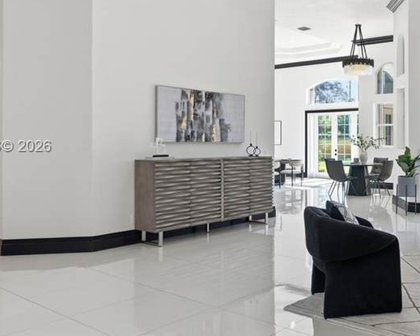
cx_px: 367
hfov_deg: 45.1
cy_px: 147
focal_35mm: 37
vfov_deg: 40.1
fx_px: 460
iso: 64
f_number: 8
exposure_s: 1/160
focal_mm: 16
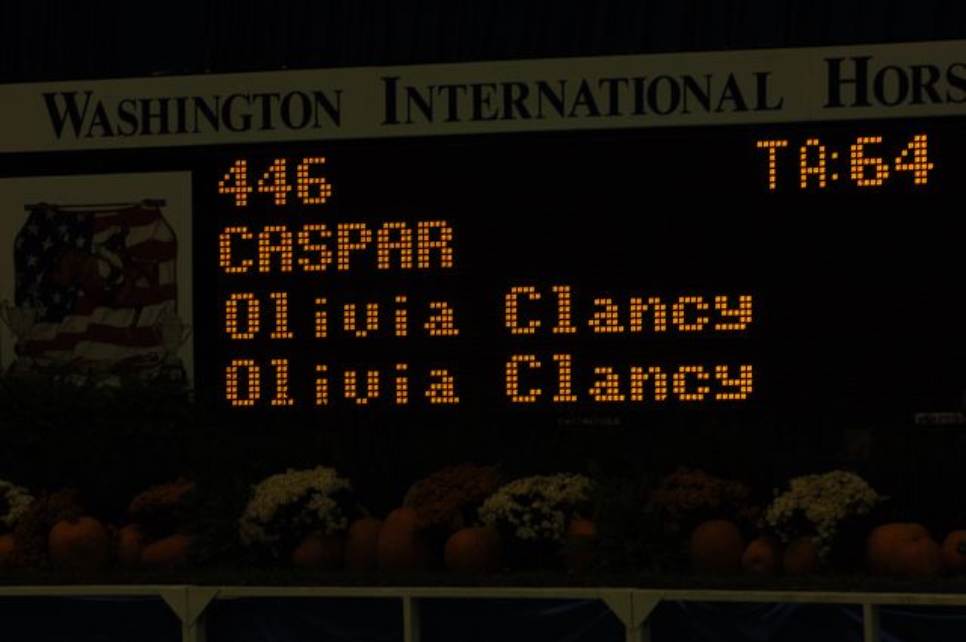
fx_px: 6030
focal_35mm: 225
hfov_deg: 9.2
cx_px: 483
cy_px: 321
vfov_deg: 6.1
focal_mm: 150
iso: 400
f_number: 5.6
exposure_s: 1/250
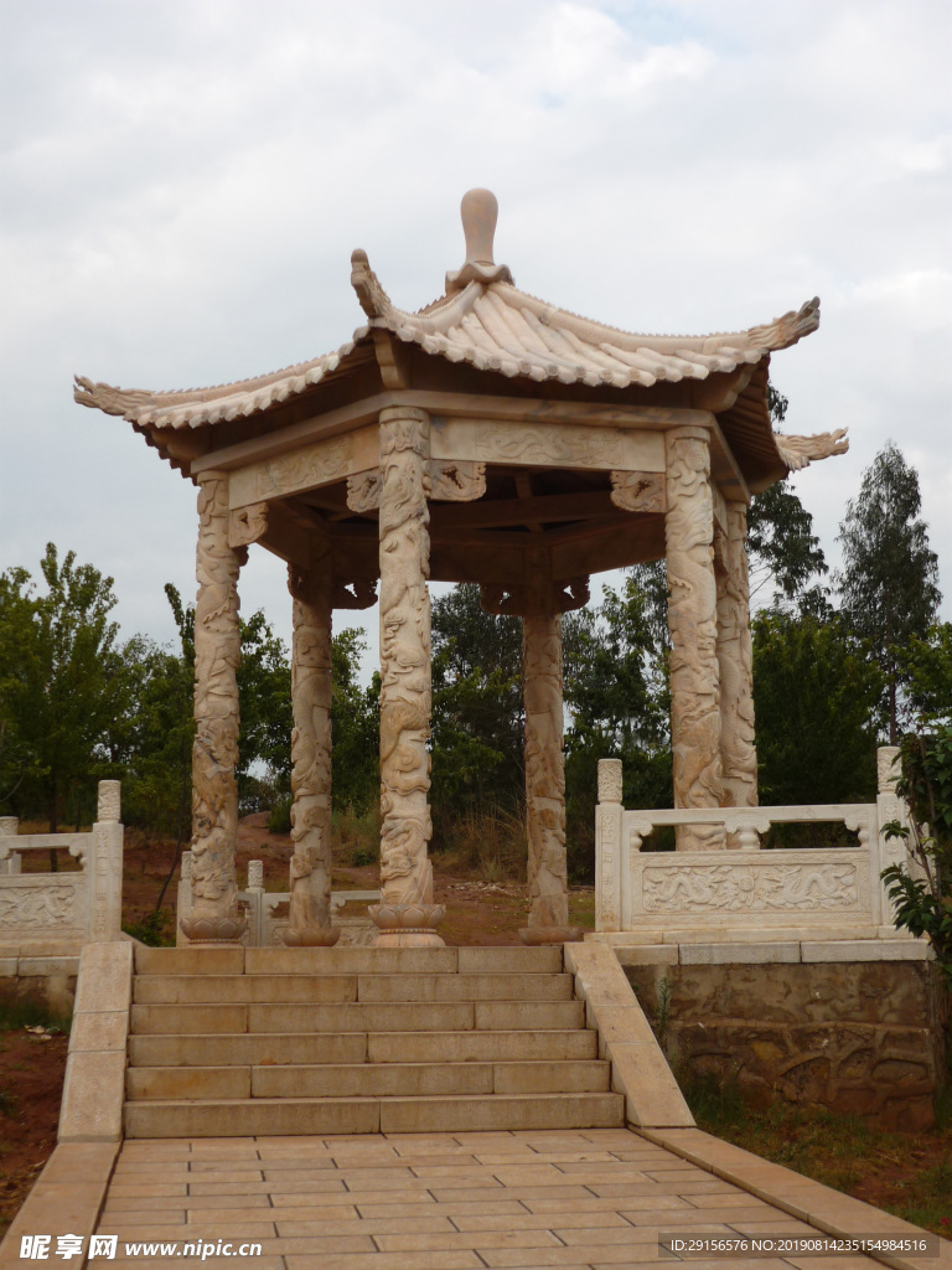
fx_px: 1723
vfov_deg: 40.4
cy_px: 635
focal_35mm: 47
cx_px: 476
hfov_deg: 30.9
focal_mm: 7.8
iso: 100
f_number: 3.1
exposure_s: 1/250
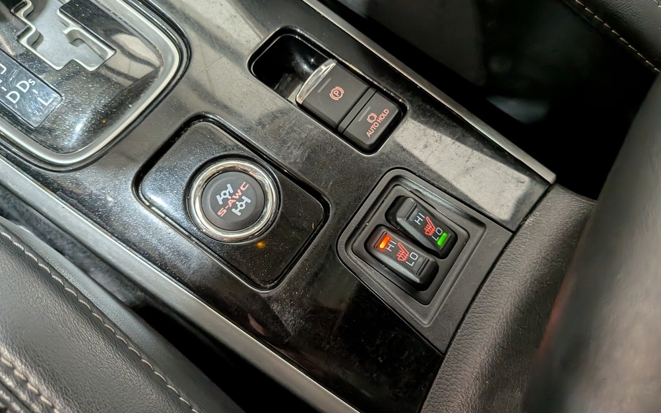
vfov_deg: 47.5
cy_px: 179
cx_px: 325
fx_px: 468
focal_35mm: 26
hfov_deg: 70.4
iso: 102
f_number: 1.7
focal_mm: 4.53
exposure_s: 1/120
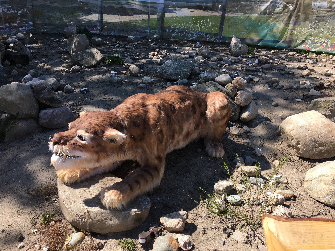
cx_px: 168
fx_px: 281
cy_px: 126
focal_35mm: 29
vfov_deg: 48.2
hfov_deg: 61.7
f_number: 2.2
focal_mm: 4.15
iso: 25
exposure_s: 1/810
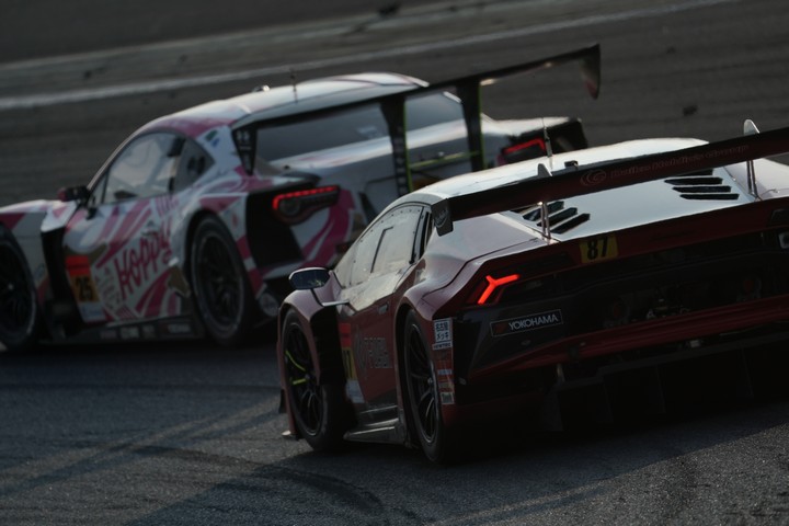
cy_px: 263
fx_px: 13149
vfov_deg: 2.3
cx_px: 394
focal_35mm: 600
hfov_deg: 3.4
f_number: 6.3
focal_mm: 600
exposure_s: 1/1000
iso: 200
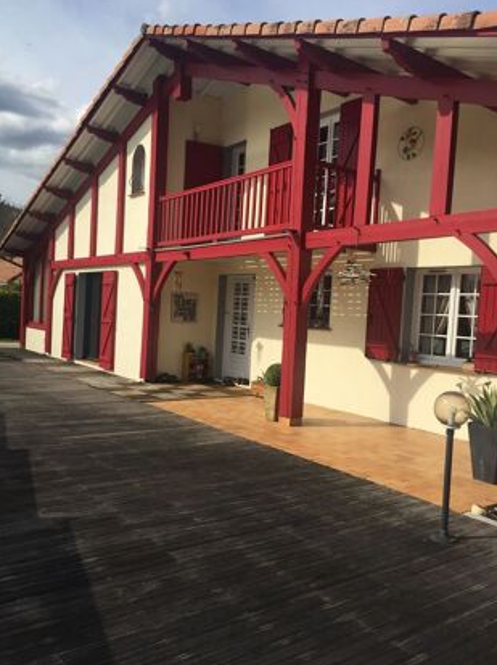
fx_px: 575
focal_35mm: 30
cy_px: 336
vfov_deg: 60.0
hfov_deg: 46.7
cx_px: 256
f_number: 2.2
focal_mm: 4.15
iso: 32
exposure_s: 1/2639
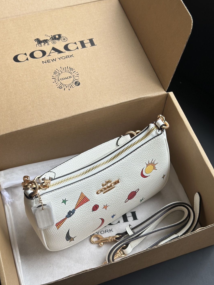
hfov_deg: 29.7
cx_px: 108
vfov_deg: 38.9
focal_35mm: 49
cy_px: 140
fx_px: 404
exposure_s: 1/224
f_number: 1.78
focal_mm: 6.86
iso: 80
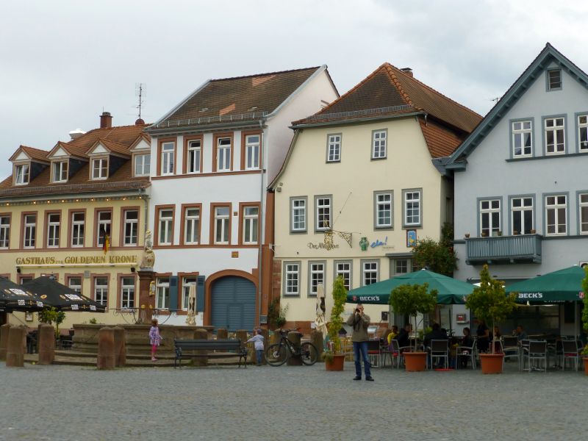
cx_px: 294
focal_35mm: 61
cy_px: 220
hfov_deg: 31.7
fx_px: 1036
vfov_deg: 24.0
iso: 100
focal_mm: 10.3
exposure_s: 1/250
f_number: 4.7
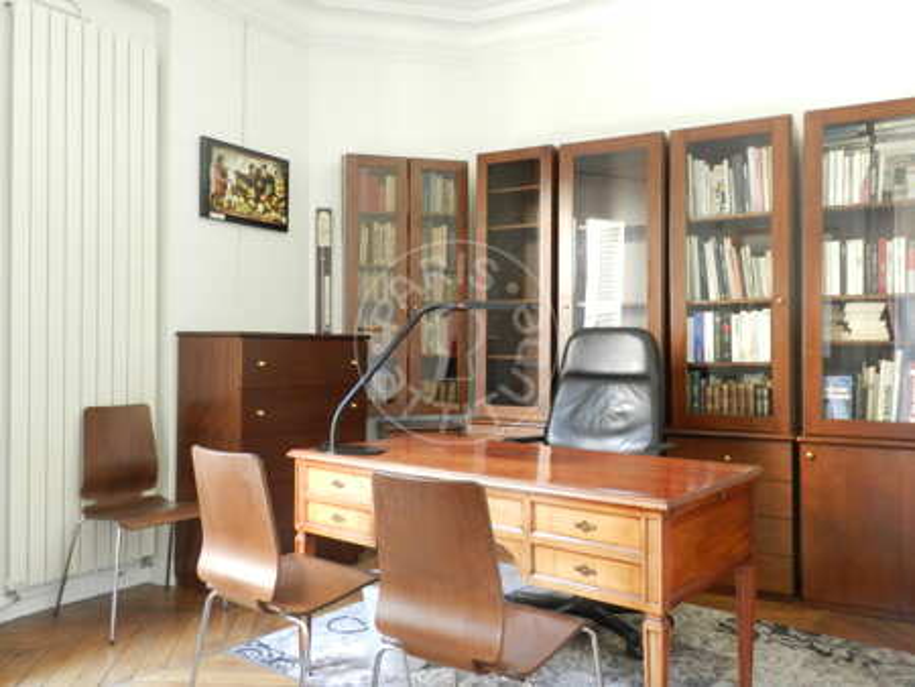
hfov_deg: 63.4
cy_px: 344
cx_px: 458
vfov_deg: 49.8
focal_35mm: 28
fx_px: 741
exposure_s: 1/6
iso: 400
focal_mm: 5
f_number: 3.6
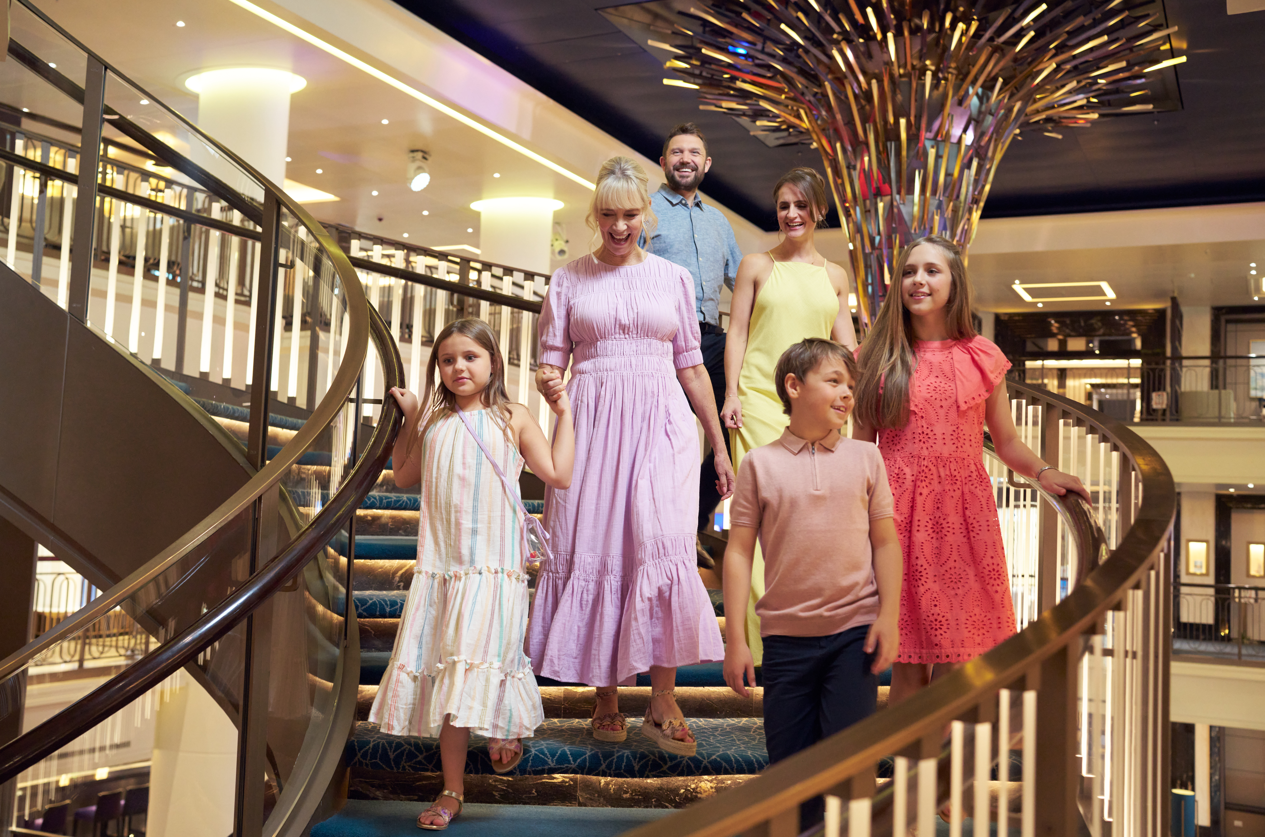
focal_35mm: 35
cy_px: 418
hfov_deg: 54.5
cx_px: 632
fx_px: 1227
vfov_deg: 37.7
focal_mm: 35
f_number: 3.2
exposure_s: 1/125
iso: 1250
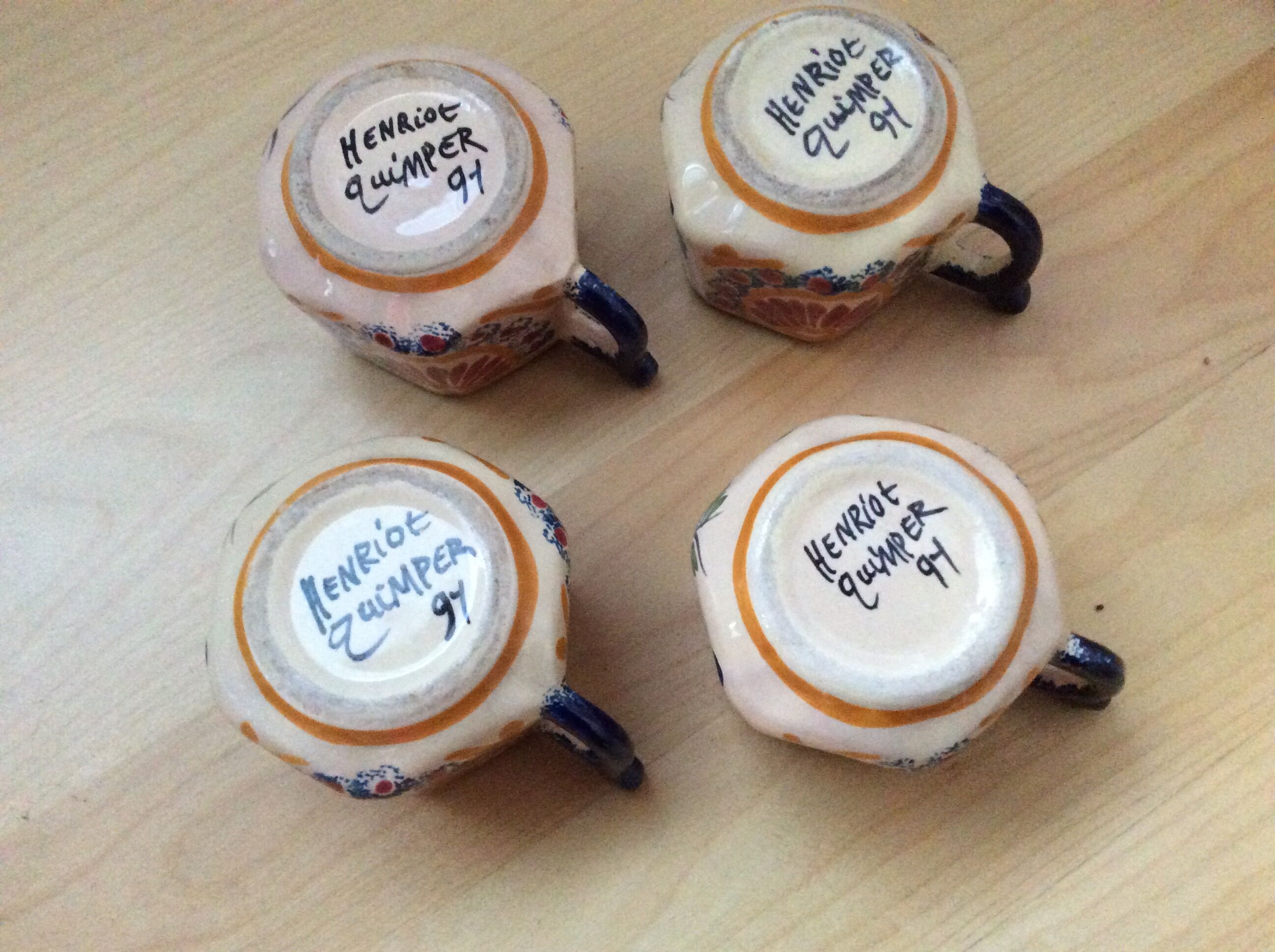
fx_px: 1177
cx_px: 638
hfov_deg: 56.9
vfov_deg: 44.1
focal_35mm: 32
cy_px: 476
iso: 400
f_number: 2.4
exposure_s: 1/17
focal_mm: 3.3
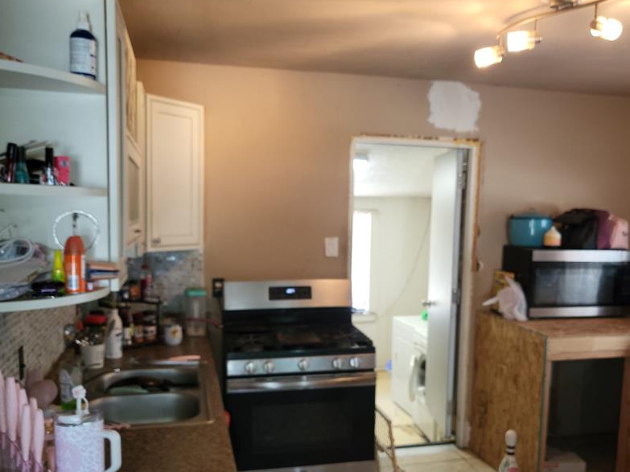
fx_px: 619
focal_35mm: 34
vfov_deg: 41.6
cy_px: 287
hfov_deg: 53.6
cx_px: 380
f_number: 1.8
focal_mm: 4.25
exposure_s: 1/30
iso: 100
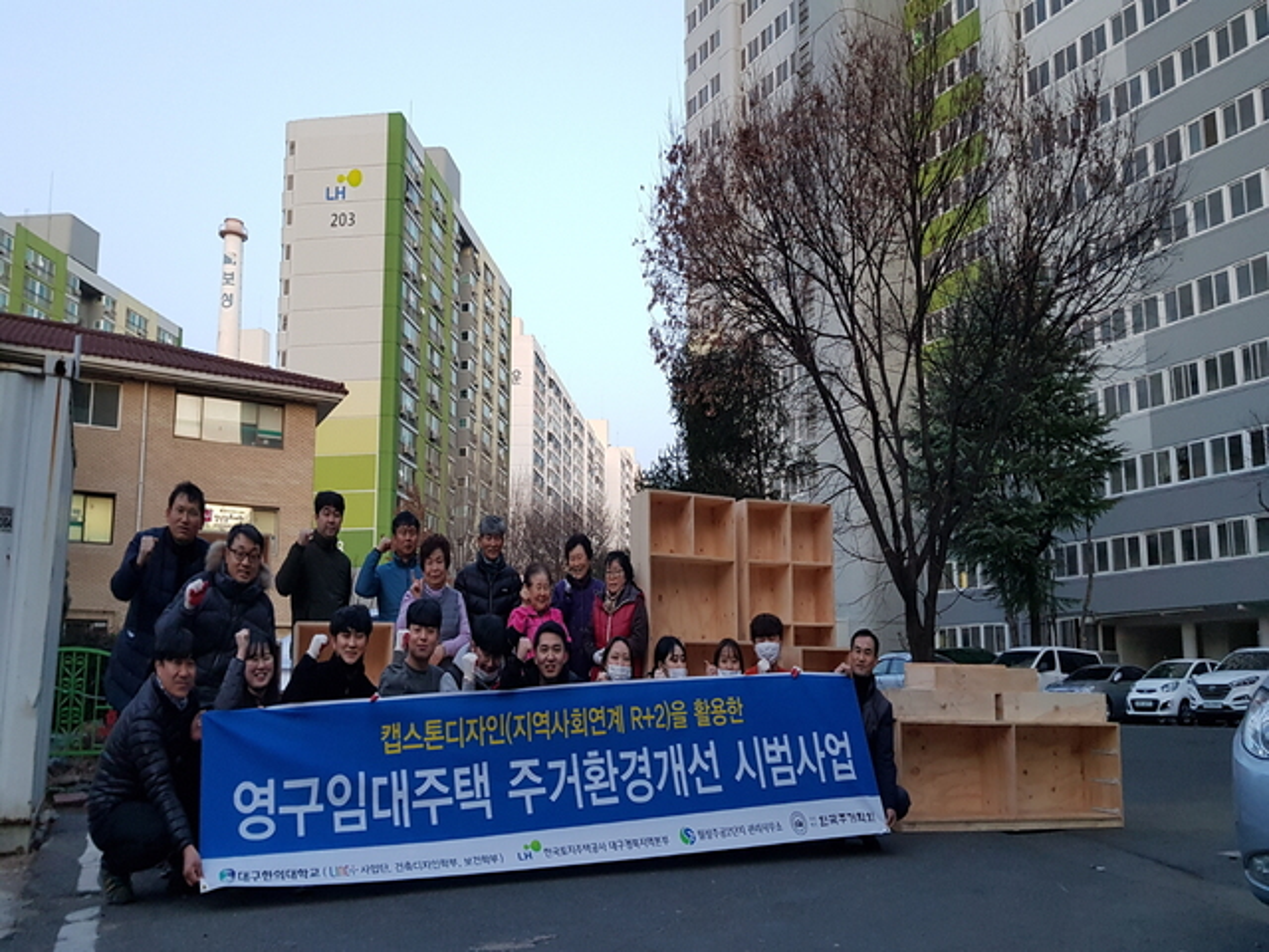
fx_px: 953
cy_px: 476
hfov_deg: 67.3
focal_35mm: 26
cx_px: 634
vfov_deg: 53.1
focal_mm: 4.2
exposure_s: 1/50
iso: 160
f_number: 1.7
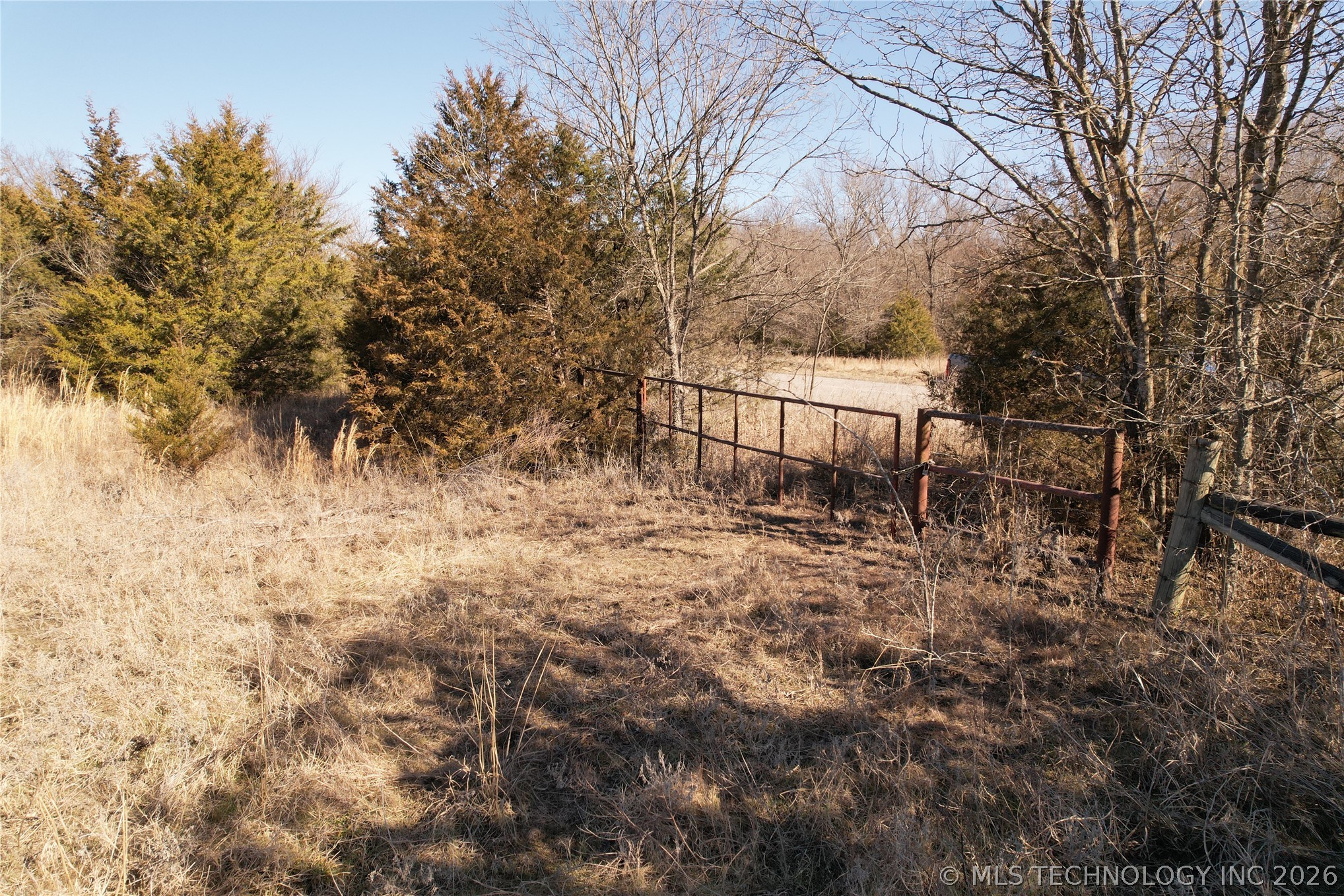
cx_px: 672
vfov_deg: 57.2
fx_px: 821
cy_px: 448
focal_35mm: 22
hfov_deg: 78.6
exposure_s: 1/1000
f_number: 2.8
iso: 130
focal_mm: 8.38
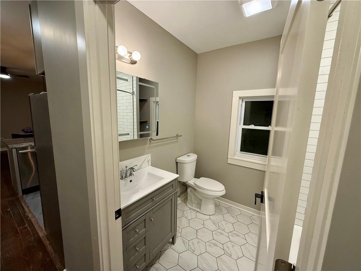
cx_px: 180
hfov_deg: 102.1
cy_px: 136
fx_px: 146
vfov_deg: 85.7
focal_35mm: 14
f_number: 2.2
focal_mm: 2.22
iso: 320
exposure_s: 1/120
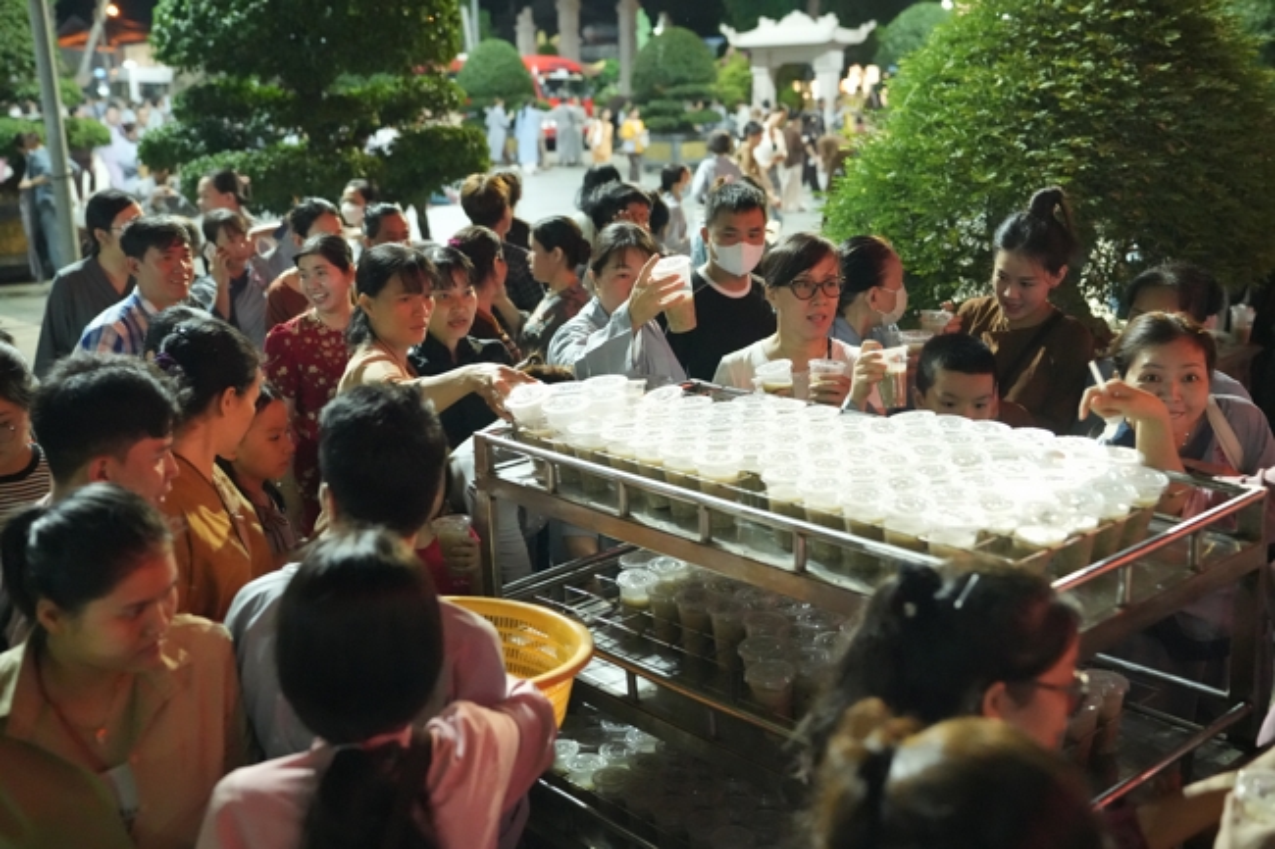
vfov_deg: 33.4
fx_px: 1416
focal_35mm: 40
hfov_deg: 48.5
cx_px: 638
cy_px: 424
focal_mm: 40
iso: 16000
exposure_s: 1/100
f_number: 2.8
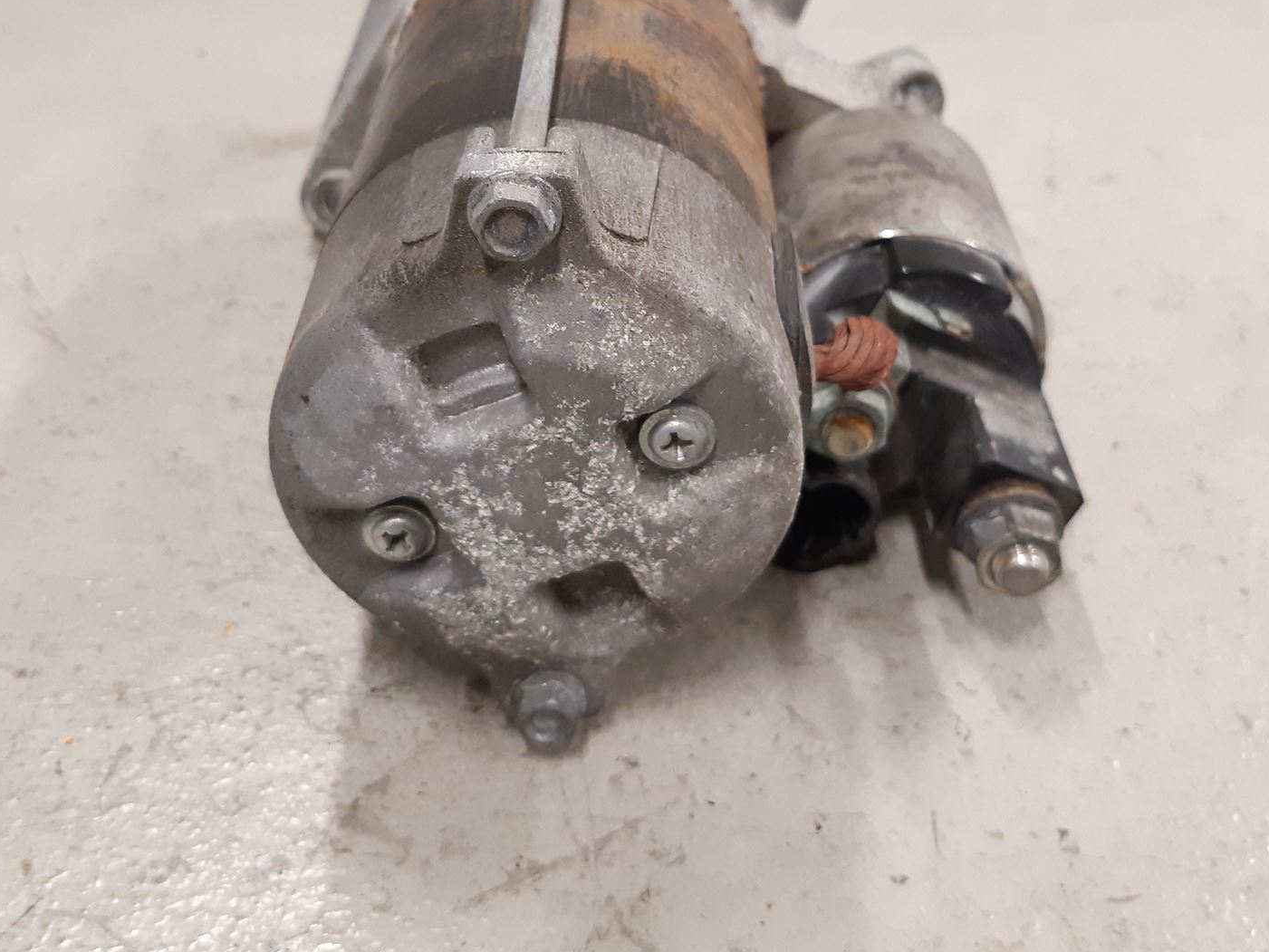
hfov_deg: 49.0
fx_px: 1393
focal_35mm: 38
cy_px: 264
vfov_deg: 37.0
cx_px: 618
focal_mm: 3.93
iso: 250
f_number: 1.7
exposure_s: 1/50
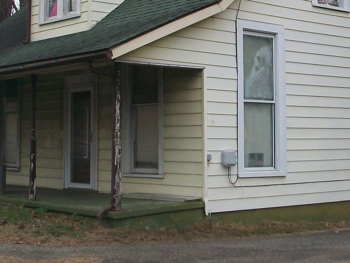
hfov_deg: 26.3
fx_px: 748
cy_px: 62
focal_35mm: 74
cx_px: 205
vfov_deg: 19.7
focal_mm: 5.7
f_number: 2.8
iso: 80
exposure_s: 1/200
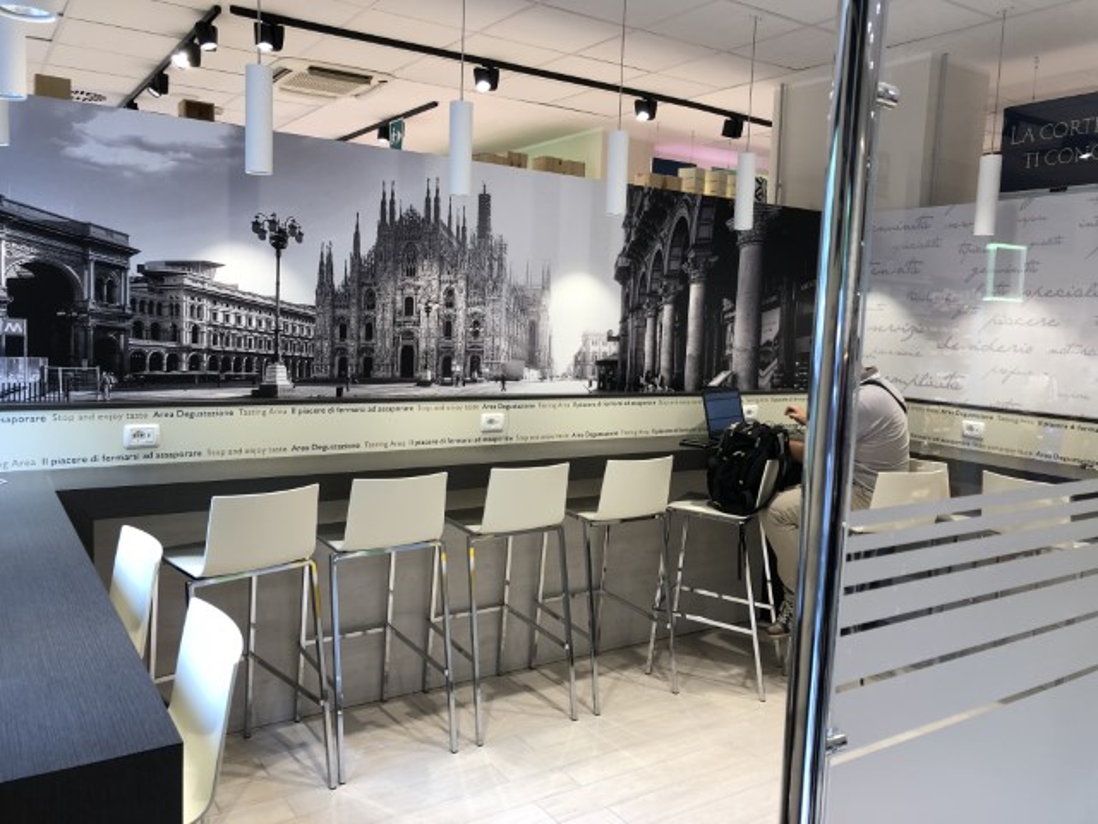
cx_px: 549
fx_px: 888
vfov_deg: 49.7
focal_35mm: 28
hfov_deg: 63.4
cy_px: 412
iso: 32
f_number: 1.8
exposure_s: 1/50
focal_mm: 4
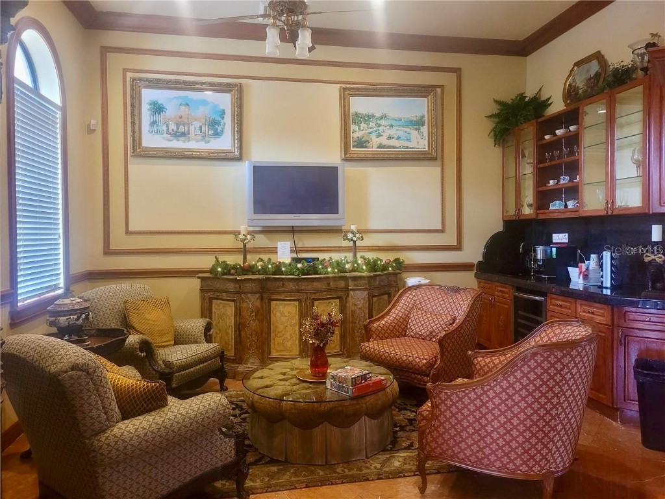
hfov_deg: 67.3
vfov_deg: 53.1
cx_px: 332
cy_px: 250
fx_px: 499
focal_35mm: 26
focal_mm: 5.4
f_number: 1.8
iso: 320
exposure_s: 1/40
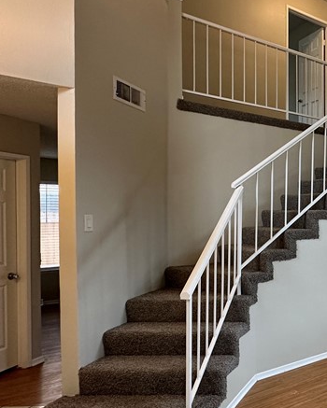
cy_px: 219
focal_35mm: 32
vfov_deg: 55.6
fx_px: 387
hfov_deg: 35.5
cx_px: 396
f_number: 2.2
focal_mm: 2.22
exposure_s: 1/120
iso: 200
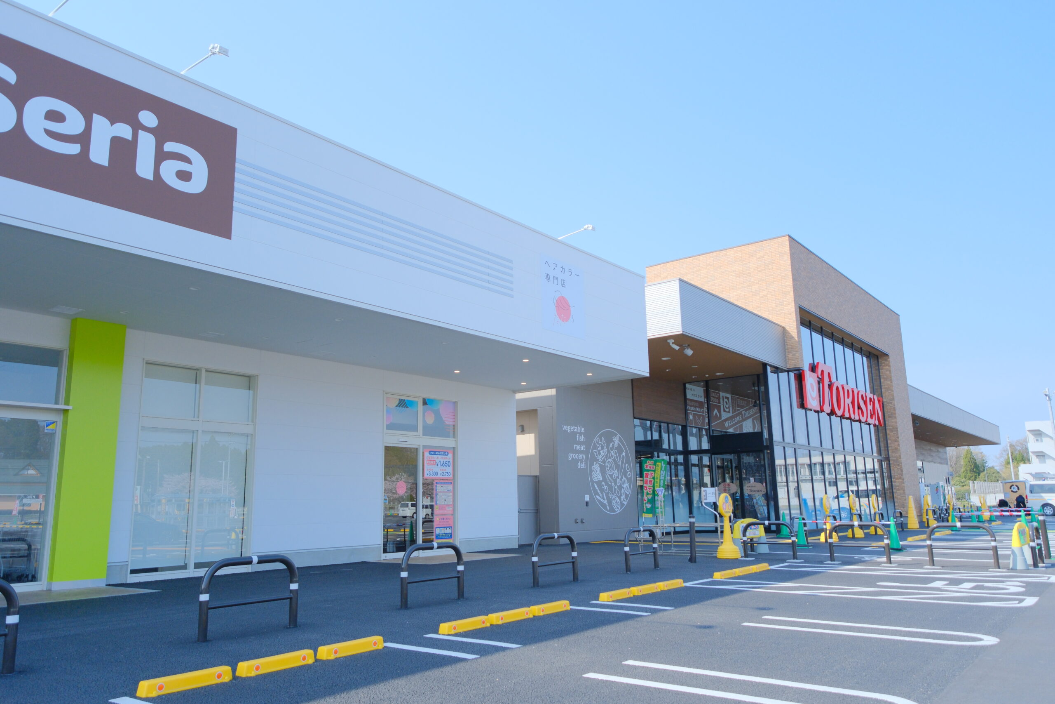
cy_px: 352
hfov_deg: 67.4
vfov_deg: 47.9
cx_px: 528
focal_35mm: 27
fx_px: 791
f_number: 2.8
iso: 800
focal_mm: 18
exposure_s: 1/2500
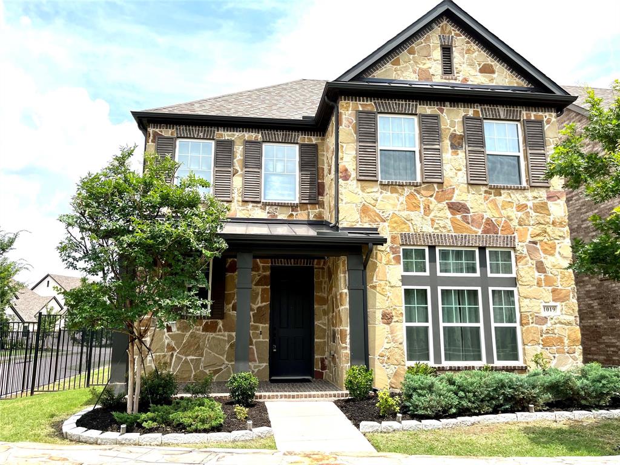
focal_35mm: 26
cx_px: 310
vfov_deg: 53.1
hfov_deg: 67.3
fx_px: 466
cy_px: 232
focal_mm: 5.1
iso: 50
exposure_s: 1/3521
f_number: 1.6
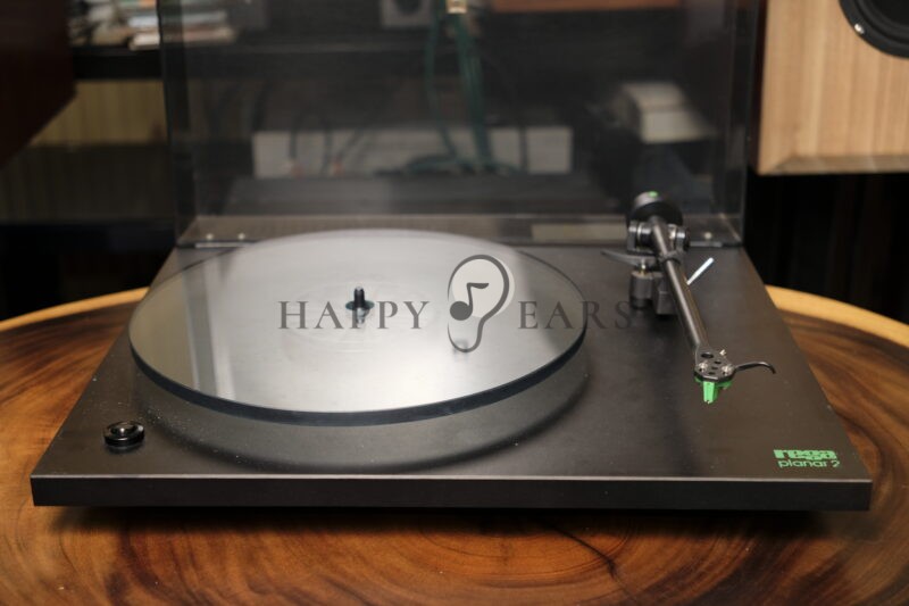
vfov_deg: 28.1
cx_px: 454
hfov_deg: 41.1
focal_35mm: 48
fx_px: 1212
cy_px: 303
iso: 400
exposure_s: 1/15
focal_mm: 31.9
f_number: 2.8
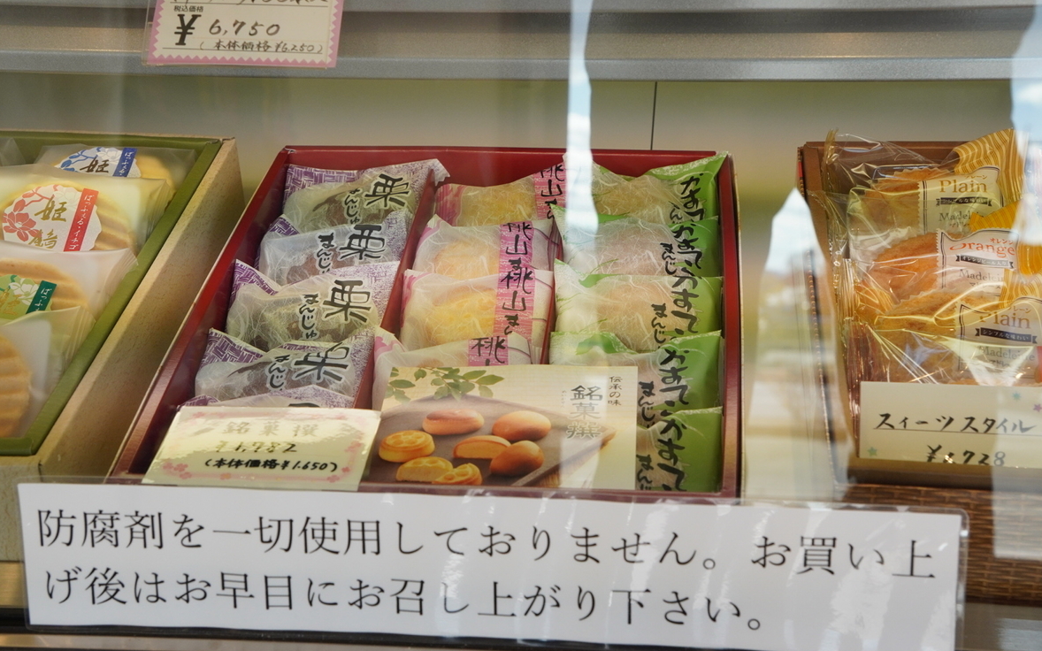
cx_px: 523
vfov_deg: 24.4
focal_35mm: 53
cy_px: 320
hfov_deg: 38.2
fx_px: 1505
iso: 800
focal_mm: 34
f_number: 7.1
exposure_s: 1/250
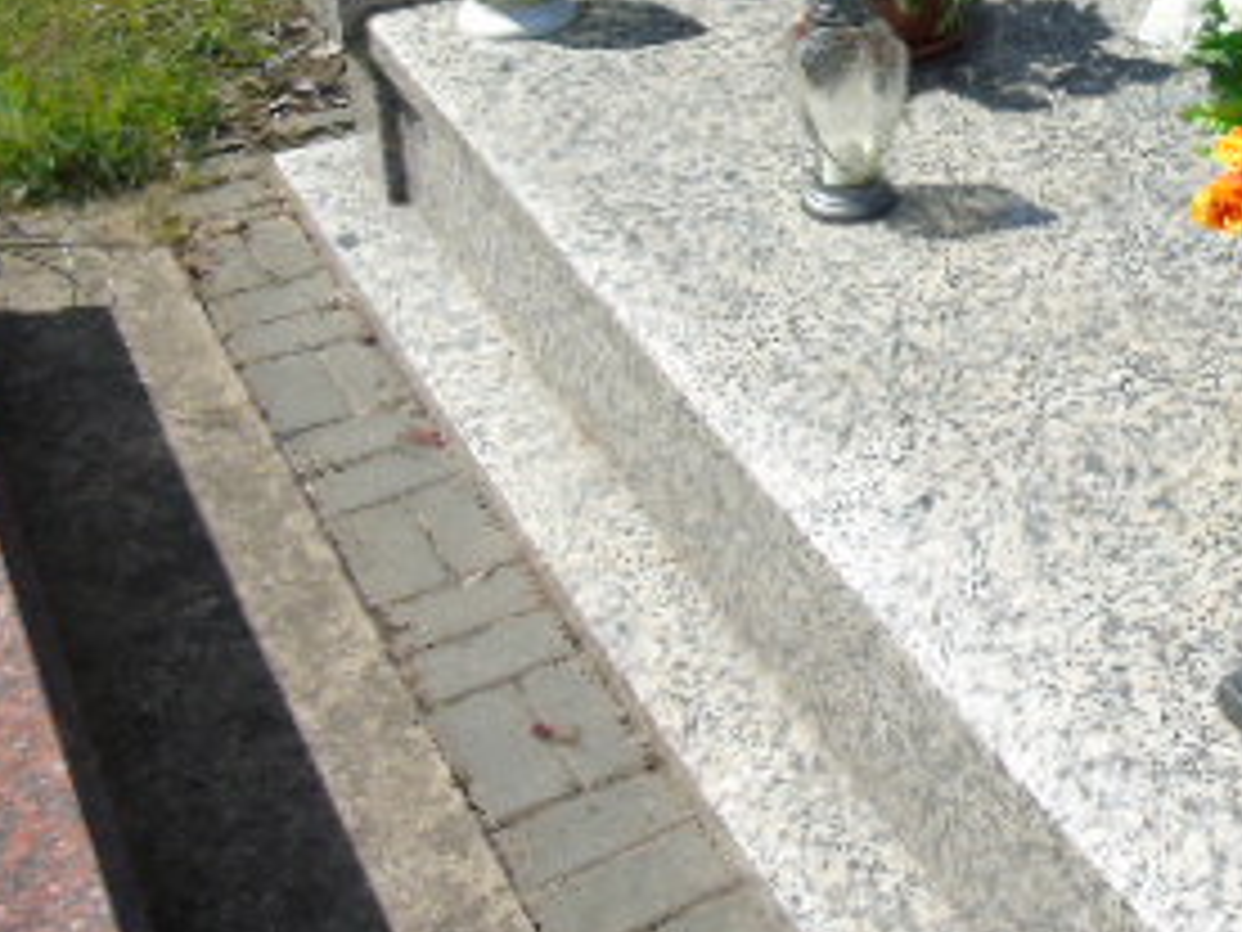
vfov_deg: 24.3
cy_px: 41
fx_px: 2081
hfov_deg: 30.4
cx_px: 1300
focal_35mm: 58
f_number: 3.4
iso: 80
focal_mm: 4.4
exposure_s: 1/640
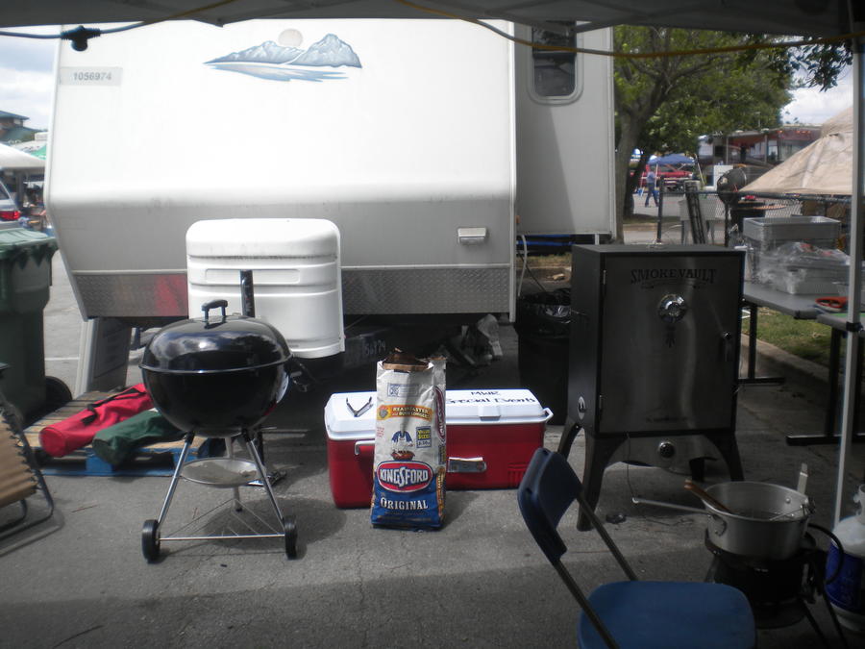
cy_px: 324
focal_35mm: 35
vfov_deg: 40.7
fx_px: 875
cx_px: 432
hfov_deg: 52.6
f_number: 4.6
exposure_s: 1/380
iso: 80
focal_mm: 6.3
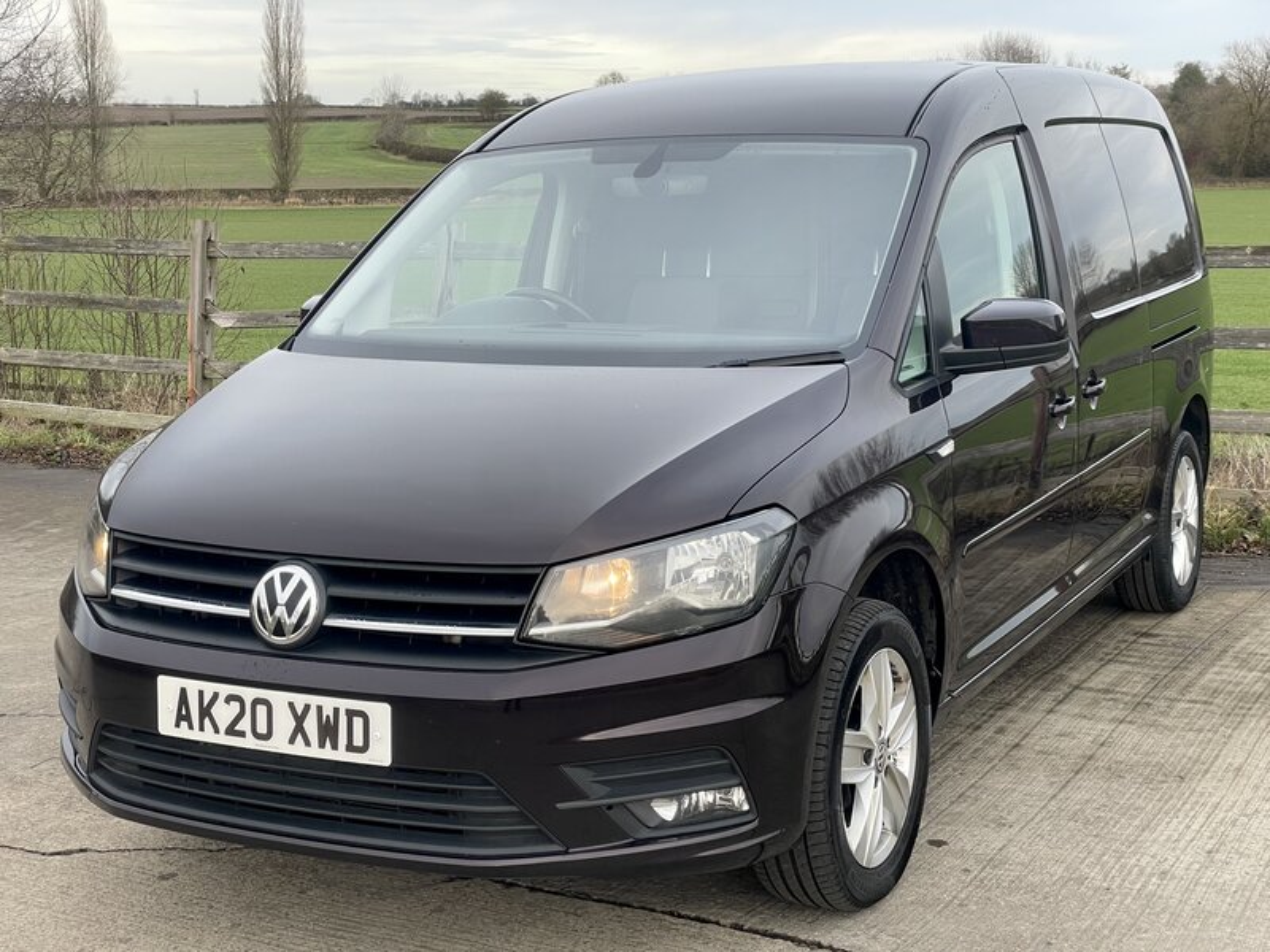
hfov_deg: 36.8
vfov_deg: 28.0
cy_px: 476
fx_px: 1908
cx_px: 635
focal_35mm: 52
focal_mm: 6
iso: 25
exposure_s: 1/164
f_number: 2
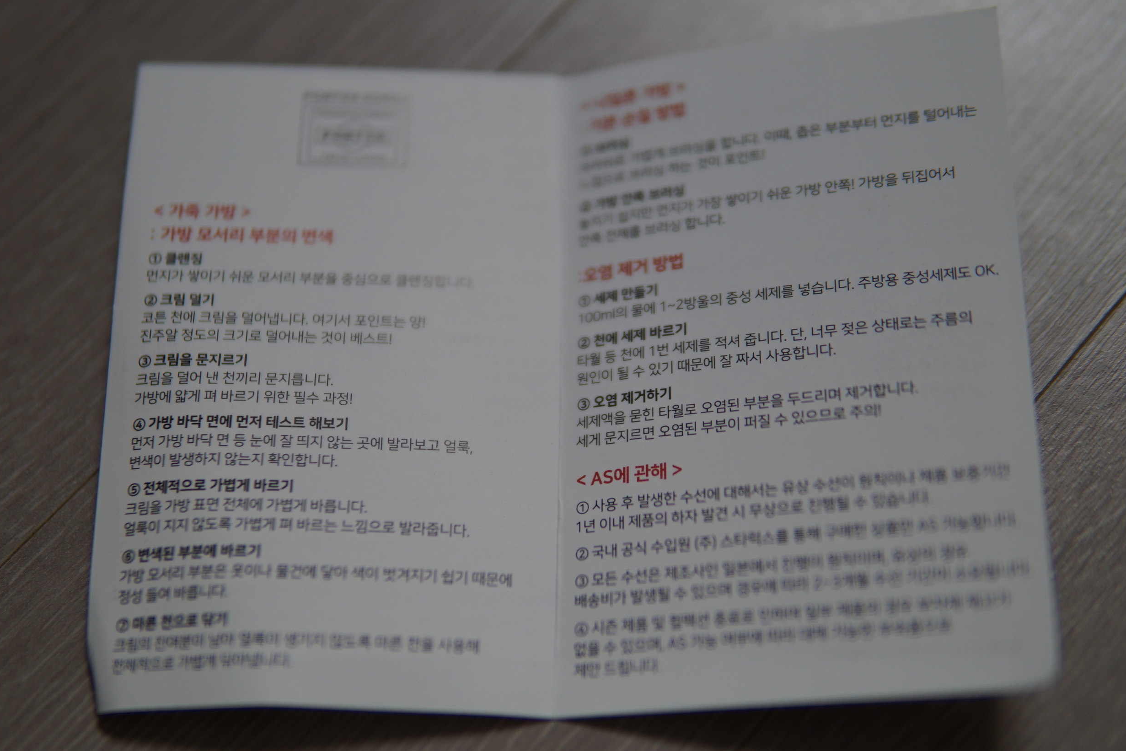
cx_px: 555
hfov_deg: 39.6
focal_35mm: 50
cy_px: 409
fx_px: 1564
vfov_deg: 27.0
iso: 100
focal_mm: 30
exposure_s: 1/200
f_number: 1.4
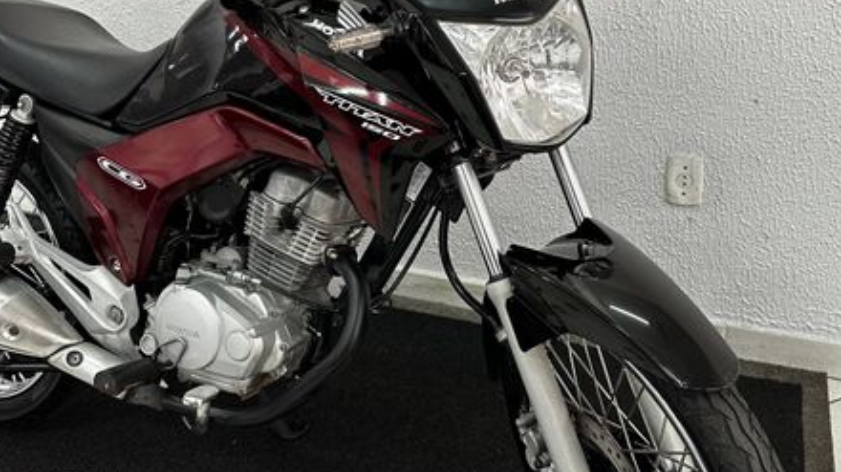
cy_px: 162
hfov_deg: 67.9
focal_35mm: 28
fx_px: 624
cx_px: 420
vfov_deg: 41.0
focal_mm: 6.86
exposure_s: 1/60
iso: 200
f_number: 1.78
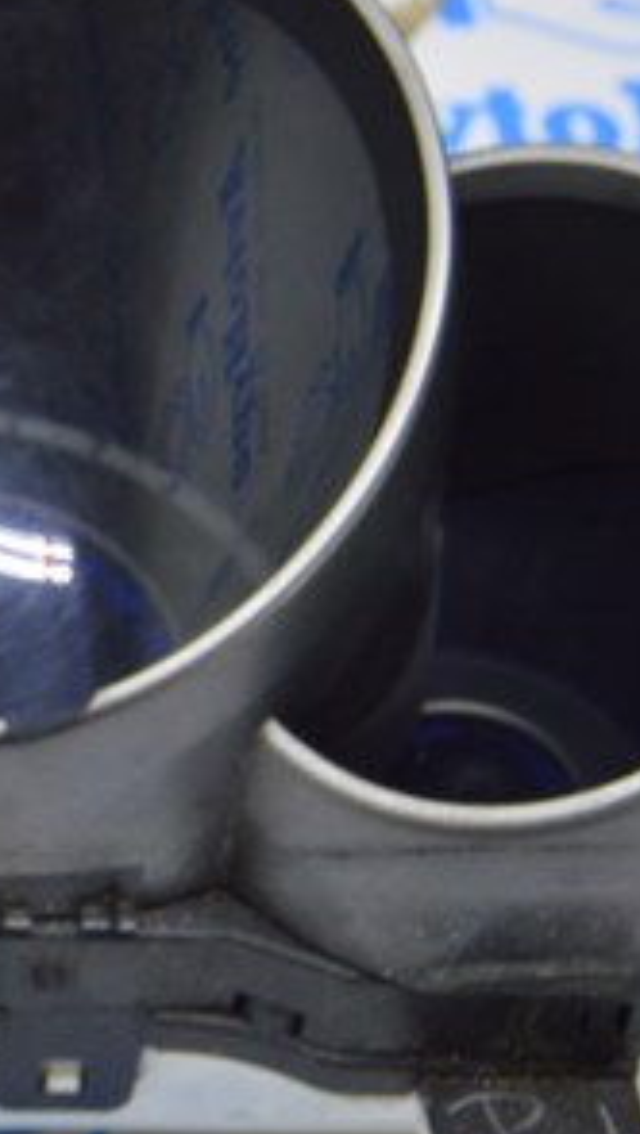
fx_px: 4272
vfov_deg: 15.1
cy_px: 399
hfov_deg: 8.2
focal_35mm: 142
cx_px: -636
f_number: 5.6
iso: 400
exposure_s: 1/20
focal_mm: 26
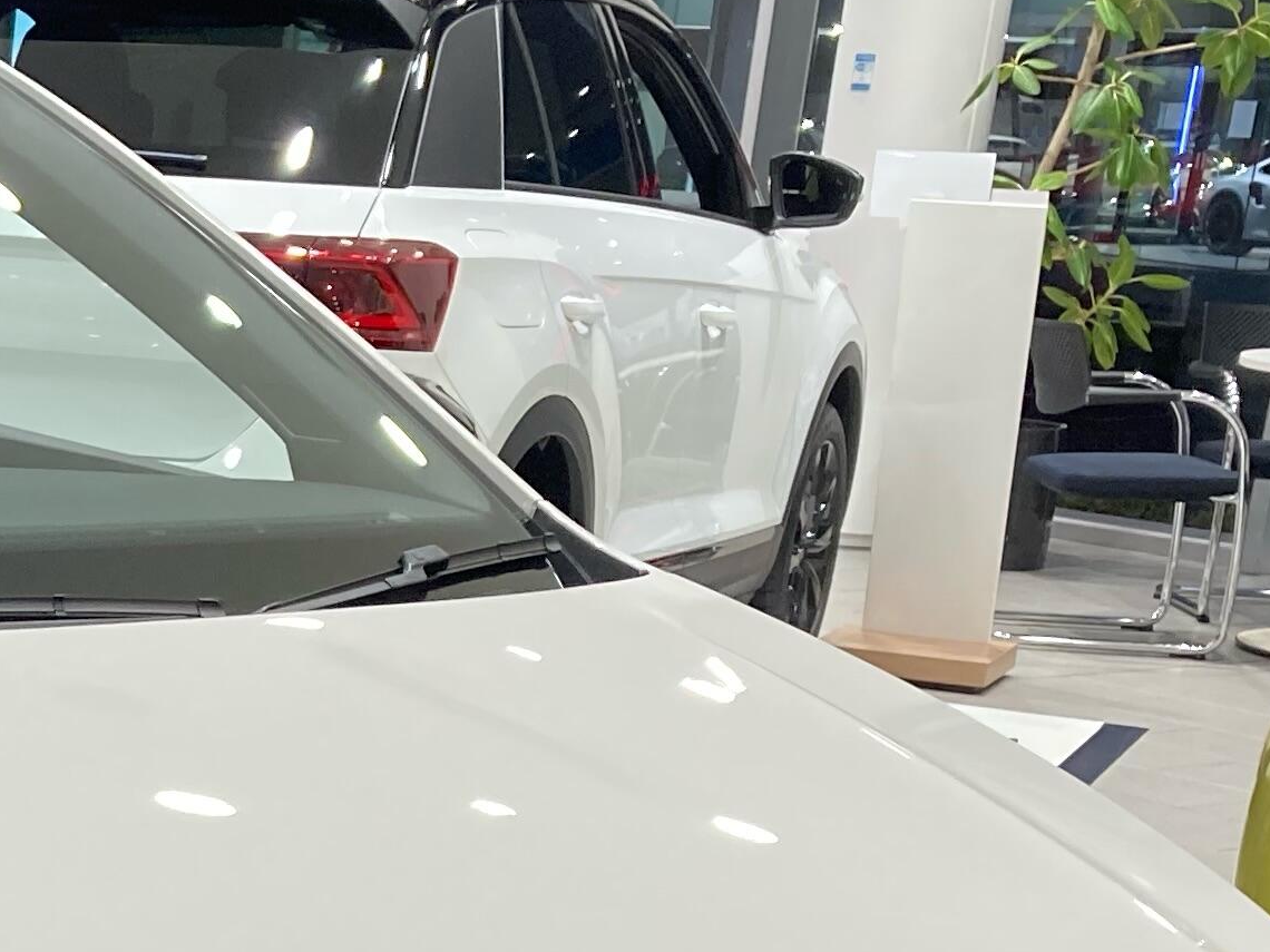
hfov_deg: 18.2
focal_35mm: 99
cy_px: 1241
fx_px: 3632
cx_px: -483
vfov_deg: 14.3
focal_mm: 3.99
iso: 80
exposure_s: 1/50
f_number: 1.8
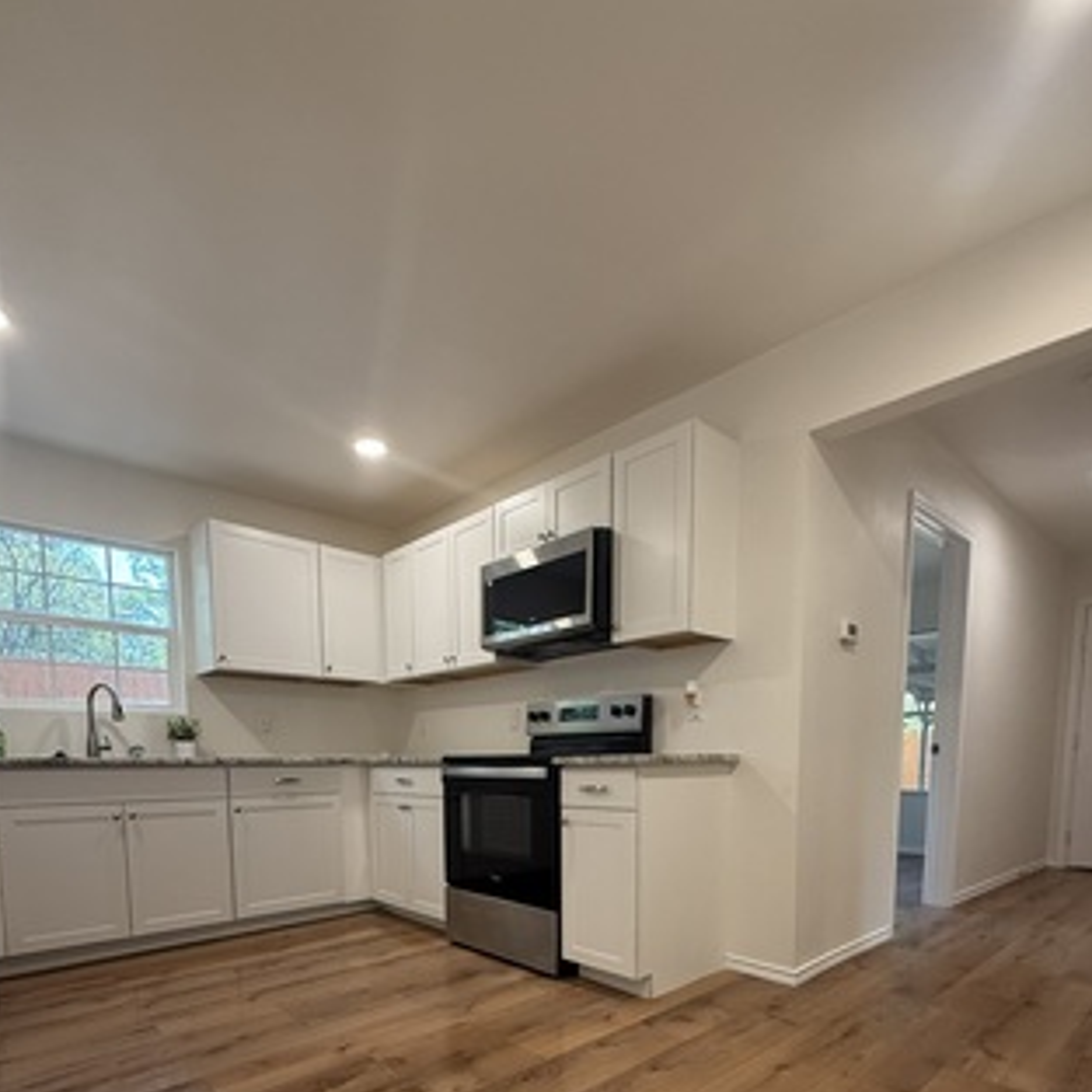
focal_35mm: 19
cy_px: 830
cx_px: 527
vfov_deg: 71.9
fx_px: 678
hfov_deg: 77.7
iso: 320
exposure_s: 1/120
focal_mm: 2.22
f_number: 2.2
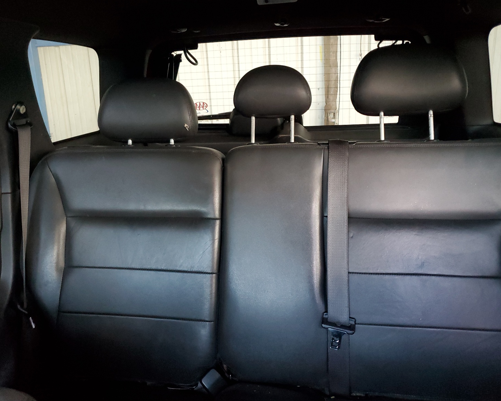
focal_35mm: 28
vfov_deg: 51.5
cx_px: 246
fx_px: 415
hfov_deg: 62.2
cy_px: 194
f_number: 1.5
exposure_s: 1/60.2
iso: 343
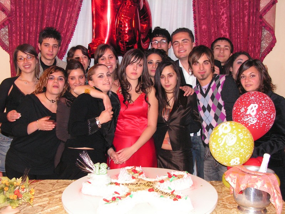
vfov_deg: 30.3
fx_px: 395
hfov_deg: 39.7
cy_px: 107
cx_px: 142
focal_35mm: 48
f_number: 3.2
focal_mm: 8.1
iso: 200
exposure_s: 1/40
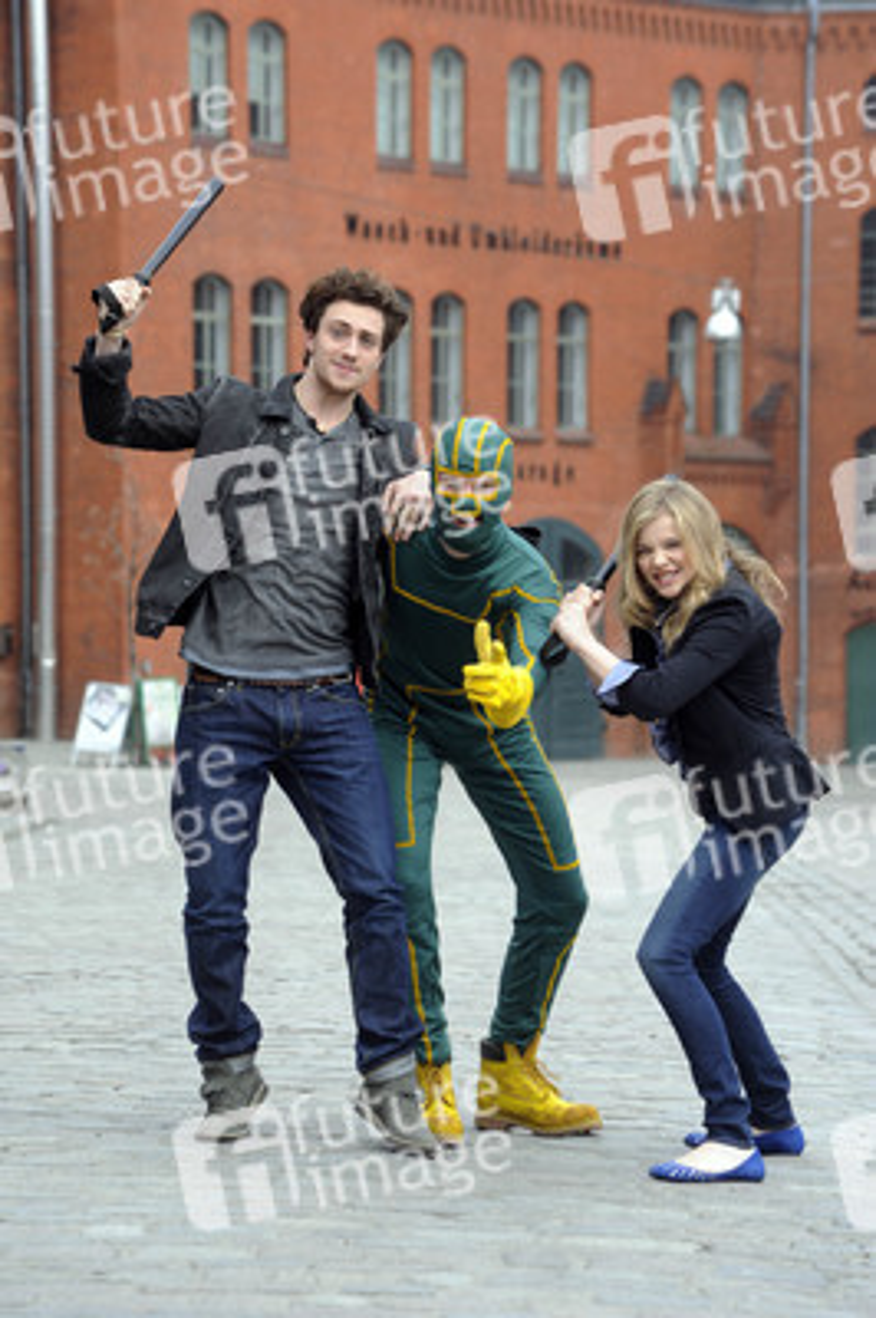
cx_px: 438
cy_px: 659
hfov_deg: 9.4
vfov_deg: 14.2
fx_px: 5301
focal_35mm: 145
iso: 320
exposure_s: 1/250
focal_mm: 145
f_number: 8
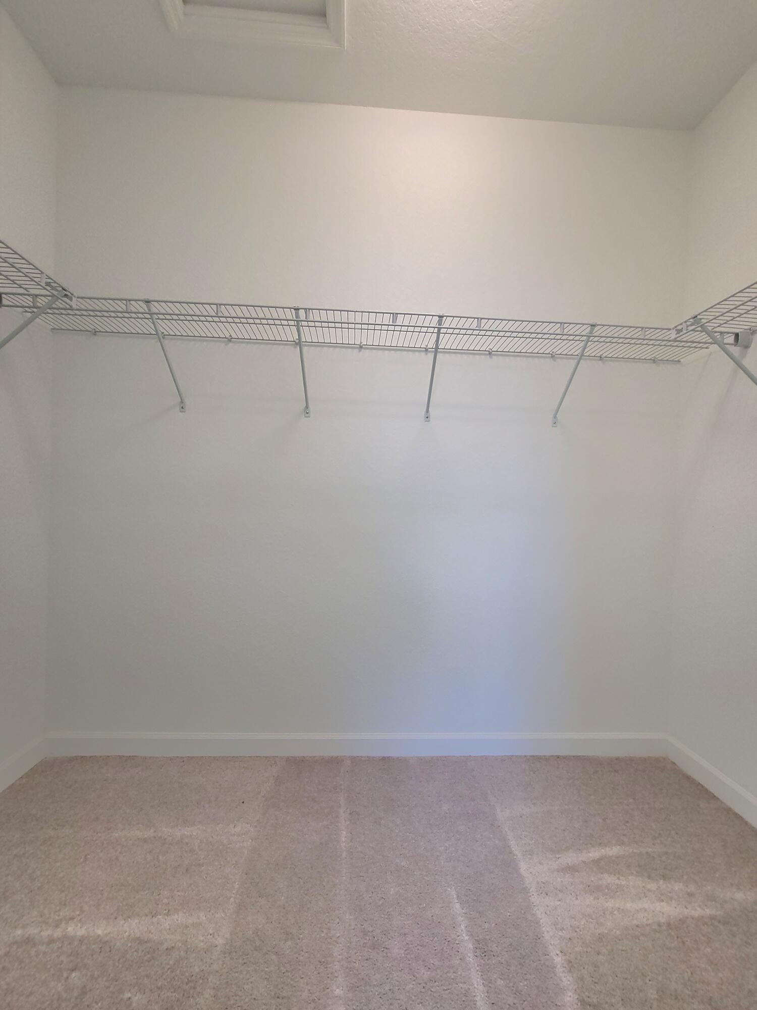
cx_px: 378
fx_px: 379
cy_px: 505
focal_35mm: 13
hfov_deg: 89.9
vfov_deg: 106.2
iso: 160
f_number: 2.2
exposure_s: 1/60.2
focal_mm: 2.2
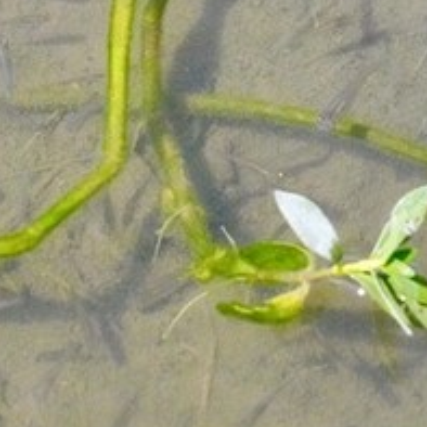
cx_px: 364
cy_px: -13
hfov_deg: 4.6
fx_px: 5359
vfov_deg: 4.6
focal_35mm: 384
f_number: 11
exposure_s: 1/4000
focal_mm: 105
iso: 6400
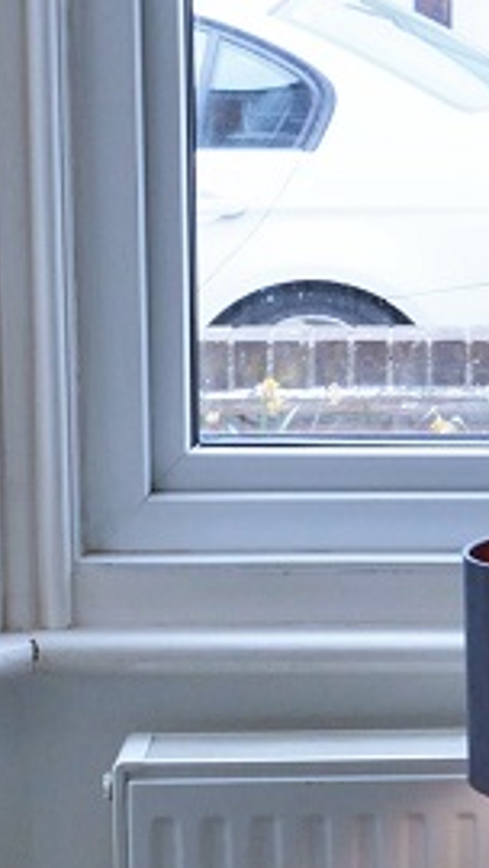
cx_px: 610
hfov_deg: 7.7
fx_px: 3617
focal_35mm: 157
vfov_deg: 13.6
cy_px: 87
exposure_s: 1/125
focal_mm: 18
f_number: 5.6
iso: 320
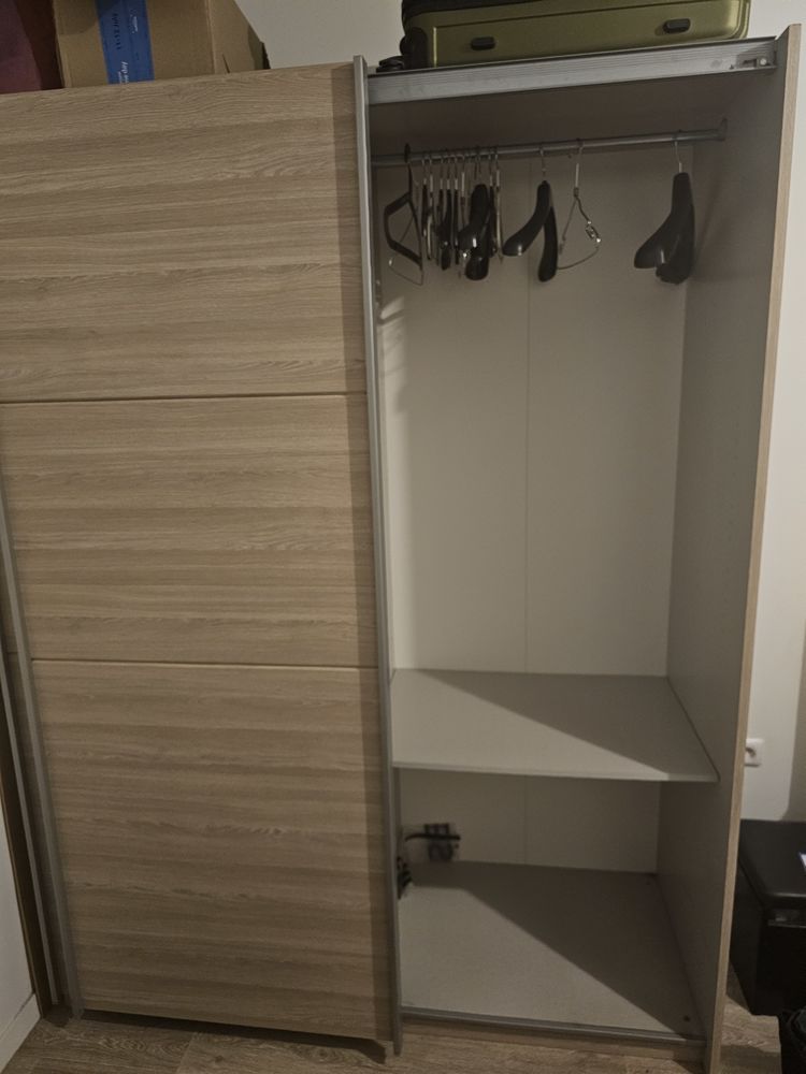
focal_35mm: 23
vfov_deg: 73.9
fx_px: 714
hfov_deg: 58.9
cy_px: 537
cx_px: 403
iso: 800
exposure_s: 1/25
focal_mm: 6.3
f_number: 1.7
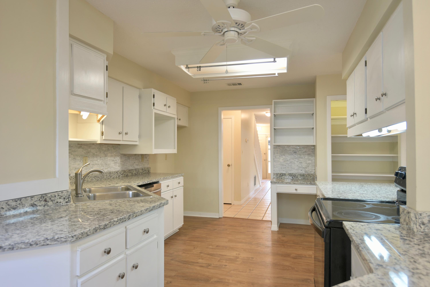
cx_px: 215
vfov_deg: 57.3
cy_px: 144
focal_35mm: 22
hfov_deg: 78.6
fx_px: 263
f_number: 4
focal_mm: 22
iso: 200
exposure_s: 1/10
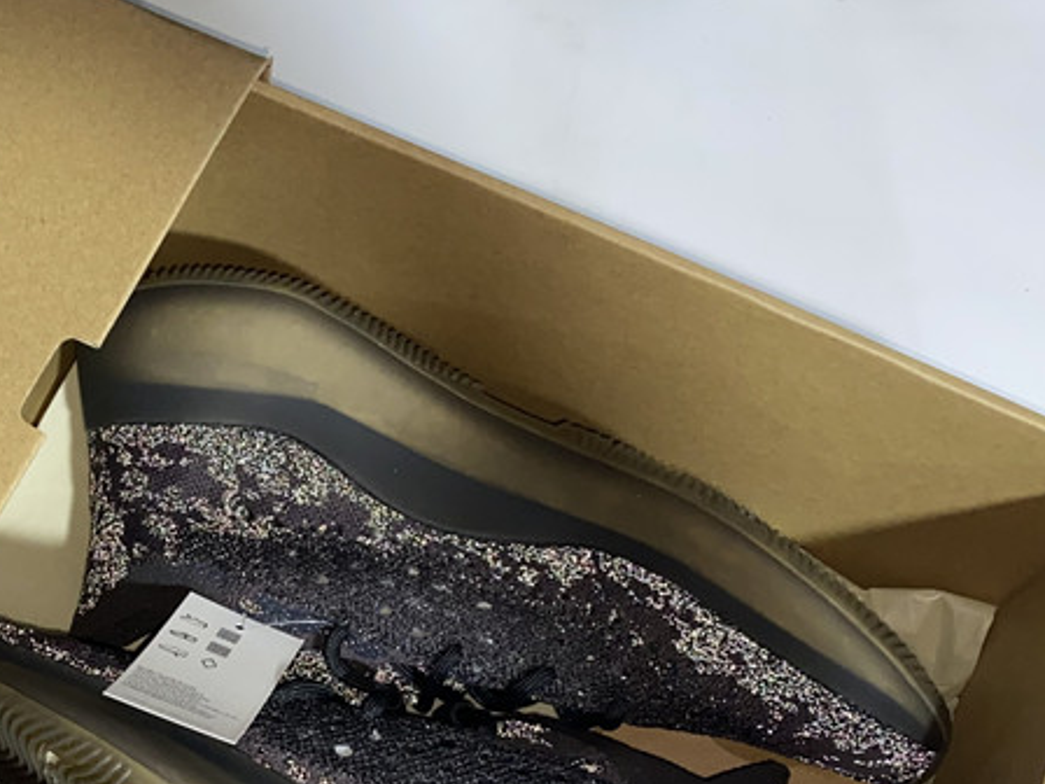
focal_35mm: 58
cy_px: 625
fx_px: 1751
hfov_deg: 31.8
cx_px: 124
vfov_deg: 24.8
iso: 100
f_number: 1.8
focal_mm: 4.25
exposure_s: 1/11
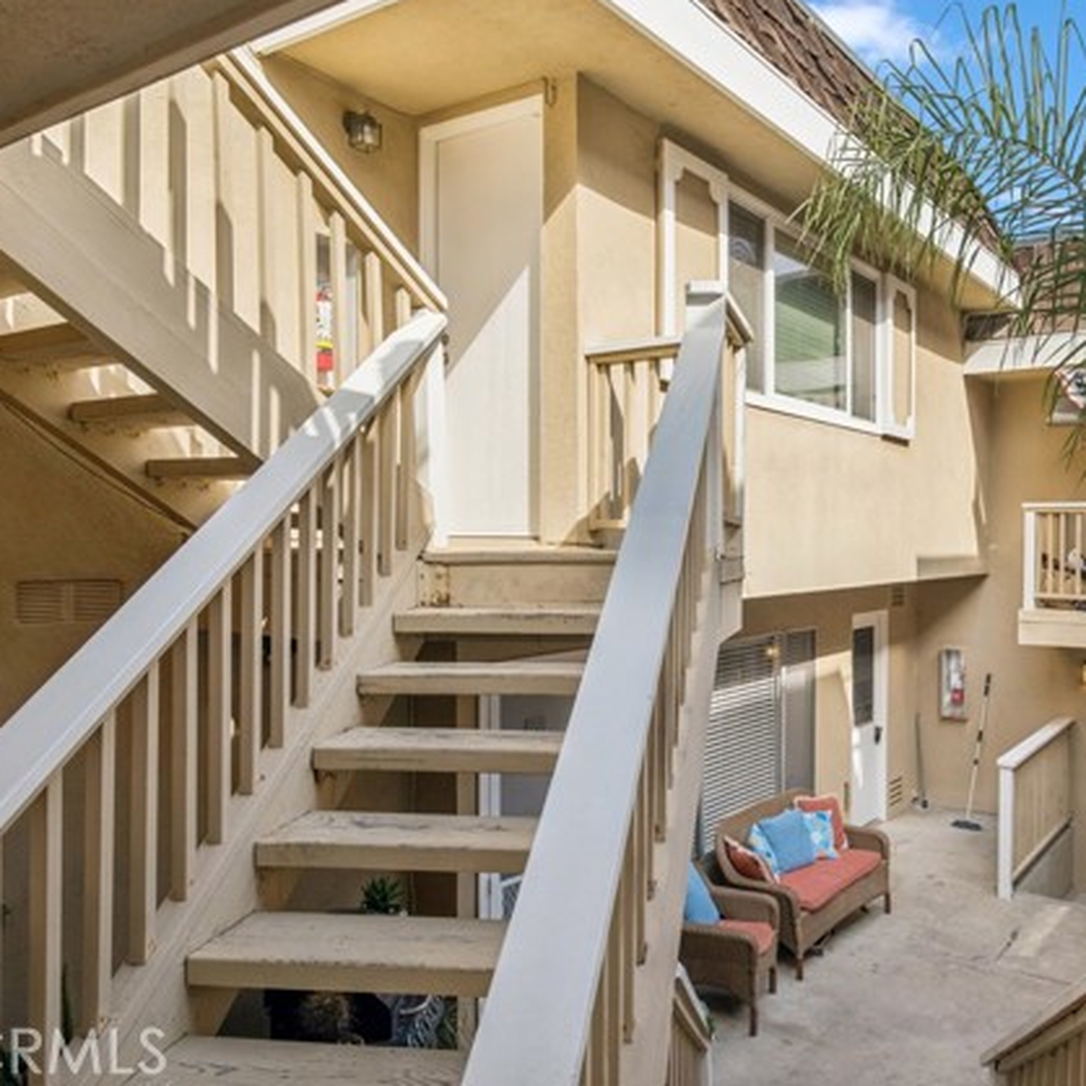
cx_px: 688
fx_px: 923
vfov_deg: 60.9
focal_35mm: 26
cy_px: 534
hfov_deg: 60.0
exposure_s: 1/170
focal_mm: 13.2
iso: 200
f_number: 9
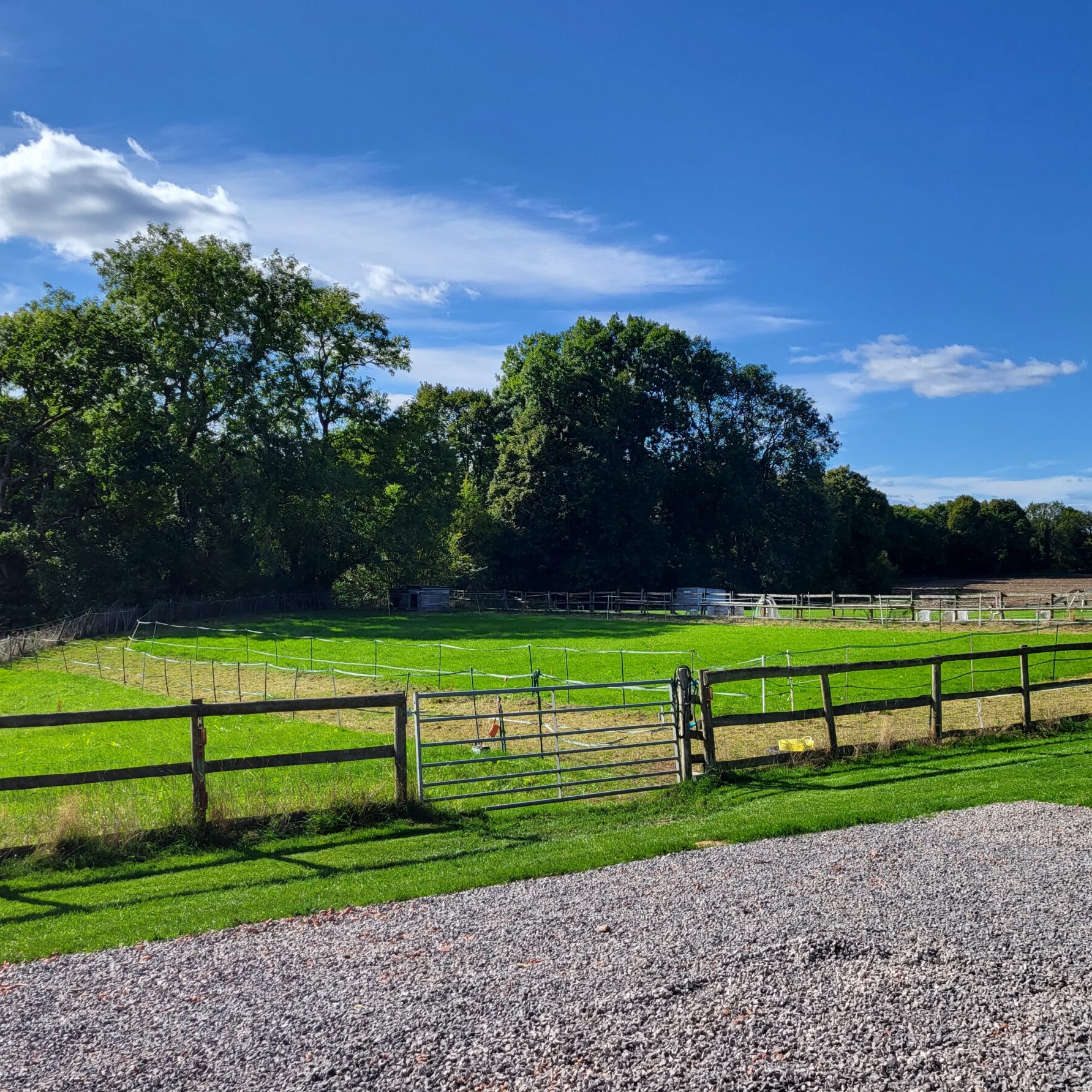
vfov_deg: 49.7
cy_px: 513
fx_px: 1178
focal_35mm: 33
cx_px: 610
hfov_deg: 49.6
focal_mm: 5.4
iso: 40
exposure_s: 1/2222
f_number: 1.8
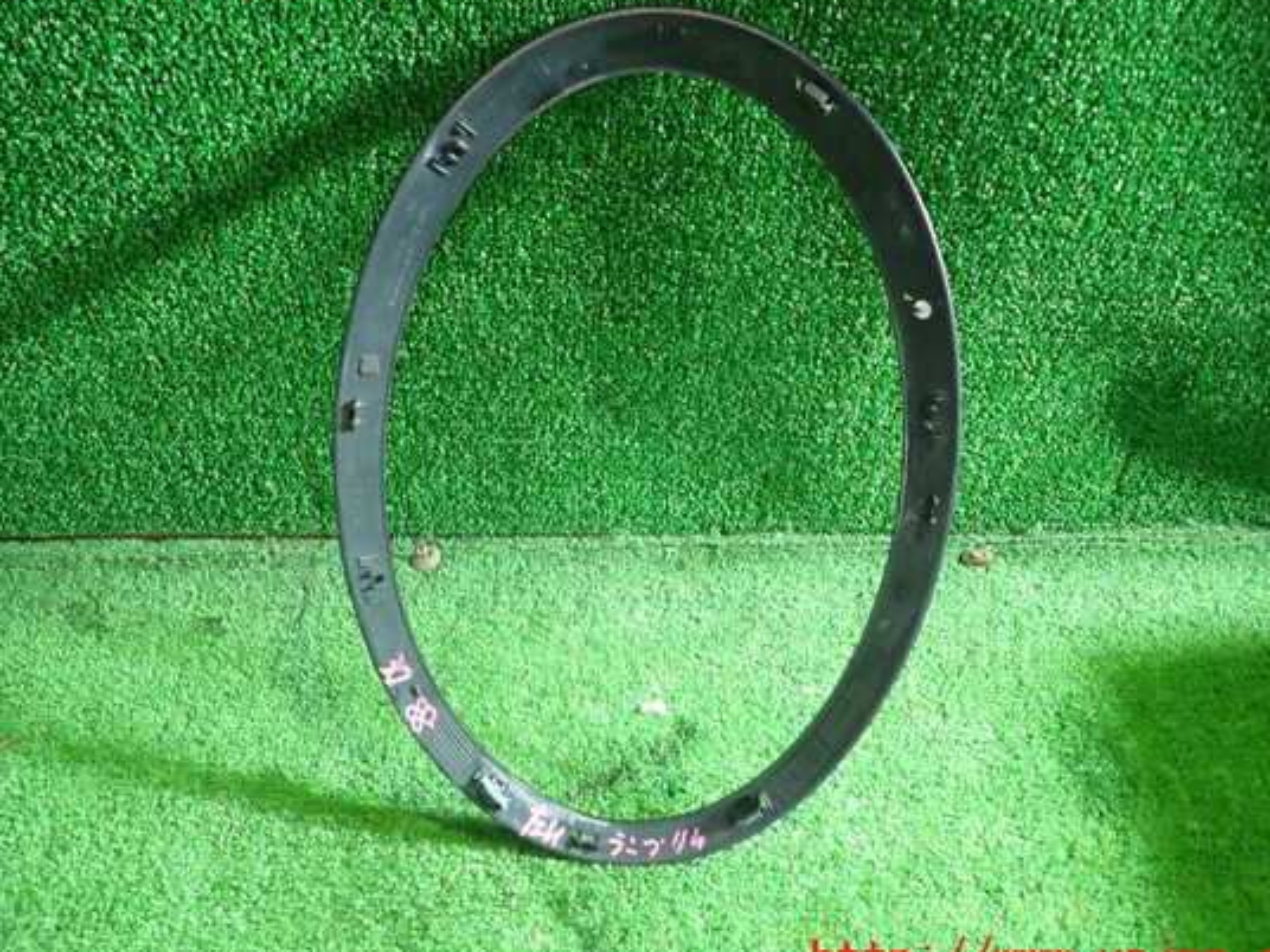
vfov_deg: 49.7
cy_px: 459
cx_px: 635
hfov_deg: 63.4
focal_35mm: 28
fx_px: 1027
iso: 400
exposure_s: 1/30
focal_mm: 4.5
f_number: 2
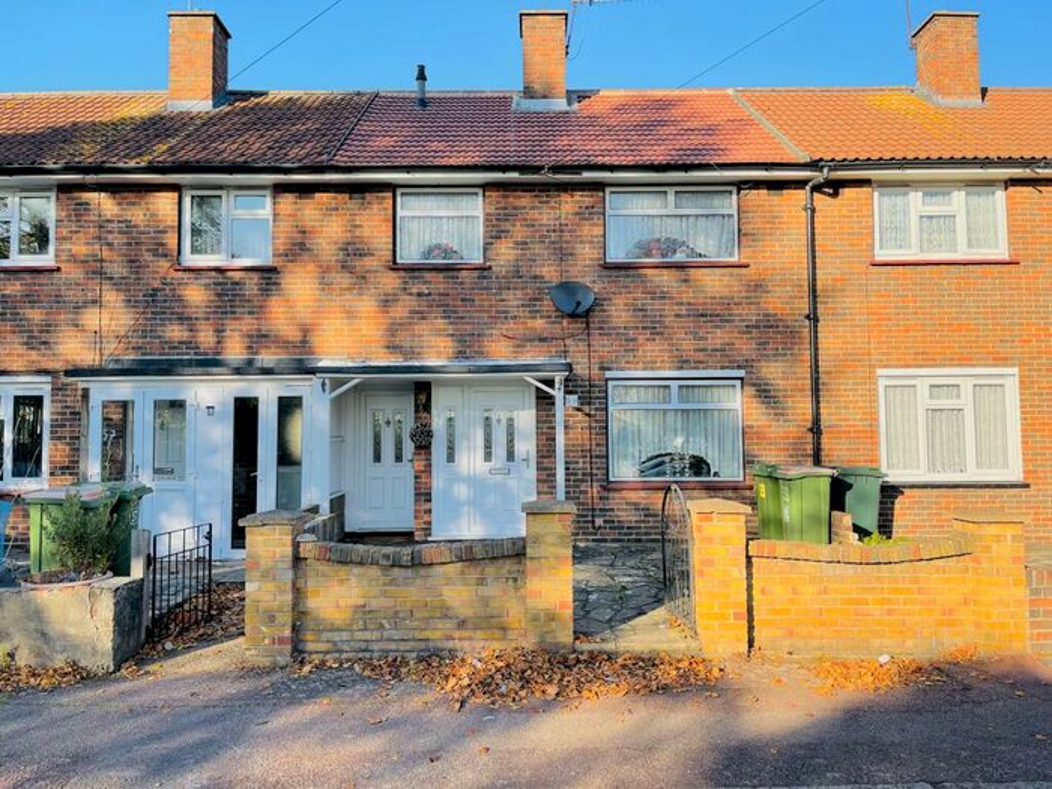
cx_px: 526
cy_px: 394
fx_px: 790
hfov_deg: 67.3
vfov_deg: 53.1
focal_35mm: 26
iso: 32
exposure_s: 1/1119
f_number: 1.6
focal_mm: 5.1
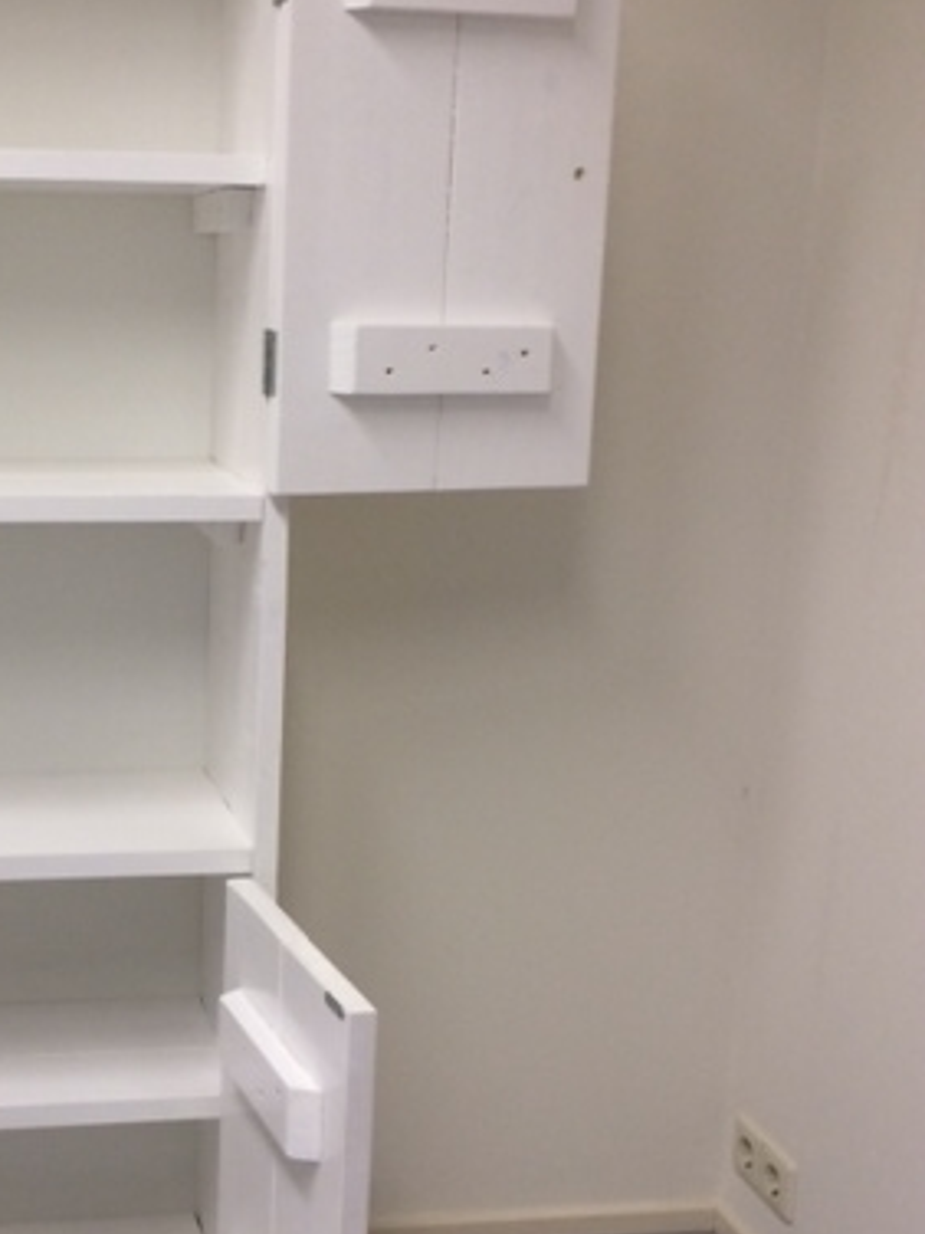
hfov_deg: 27.8
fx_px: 1817
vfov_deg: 37.5
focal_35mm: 51
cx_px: 141
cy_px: 656
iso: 64
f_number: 2.2
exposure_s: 1/33
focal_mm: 4.12
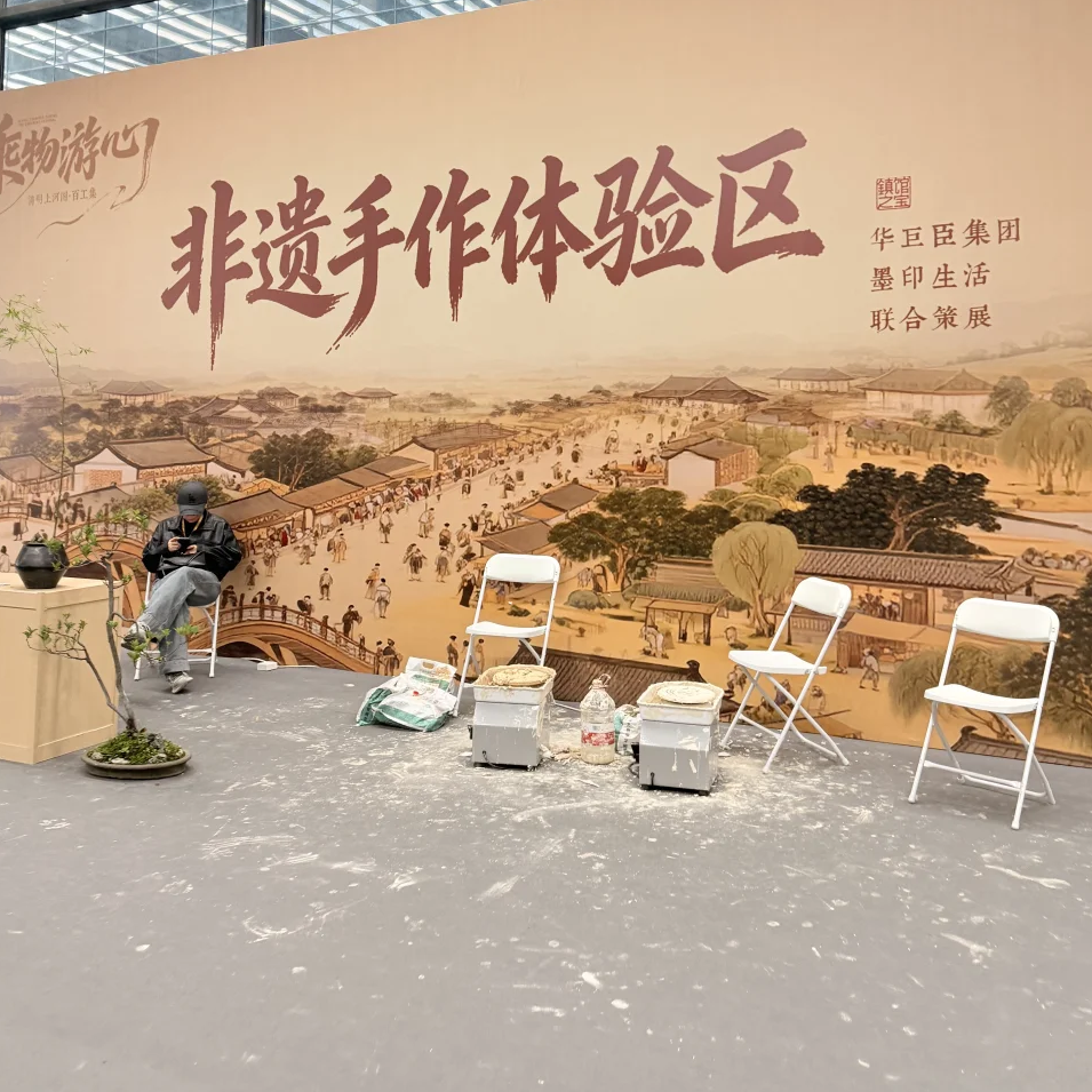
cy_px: 353
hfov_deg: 51.1
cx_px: 559
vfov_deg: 50.1
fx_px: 1142
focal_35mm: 32
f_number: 1.78
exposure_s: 1/100
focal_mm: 6.76
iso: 160
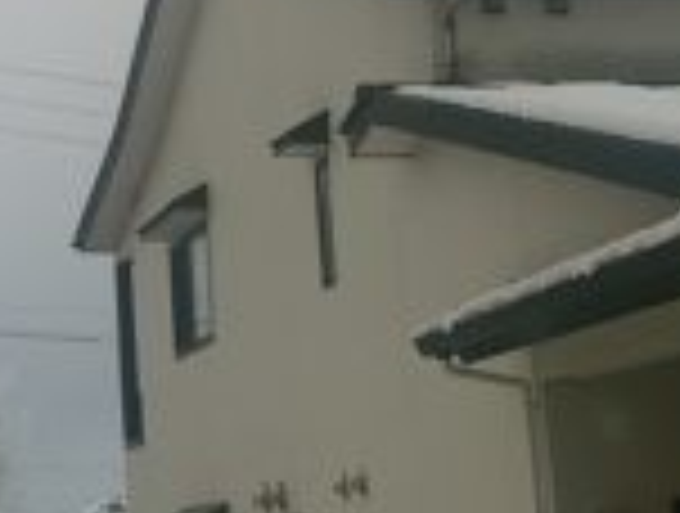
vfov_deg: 14.4
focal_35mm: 103
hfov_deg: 17.5
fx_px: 2028
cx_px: -279
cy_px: 162
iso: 37
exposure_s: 1/514
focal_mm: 4.8
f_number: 2
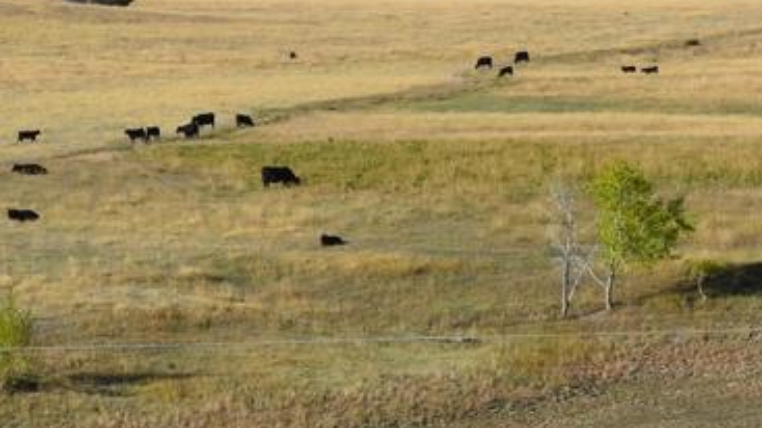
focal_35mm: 195
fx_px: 3938
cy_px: -28
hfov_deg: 11.0
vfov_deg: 6.2
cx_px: 112
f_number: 11
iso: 100
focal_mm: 38
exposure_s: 1/125
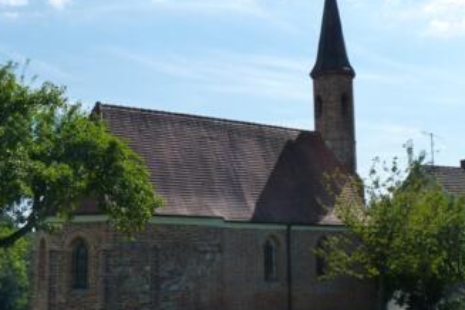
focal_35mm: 56
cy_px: 135
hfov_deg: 35.4
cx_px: 171
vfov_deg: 24.2
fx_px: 723
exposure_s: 1/500
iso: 125
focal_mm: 5.4
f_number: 5.6
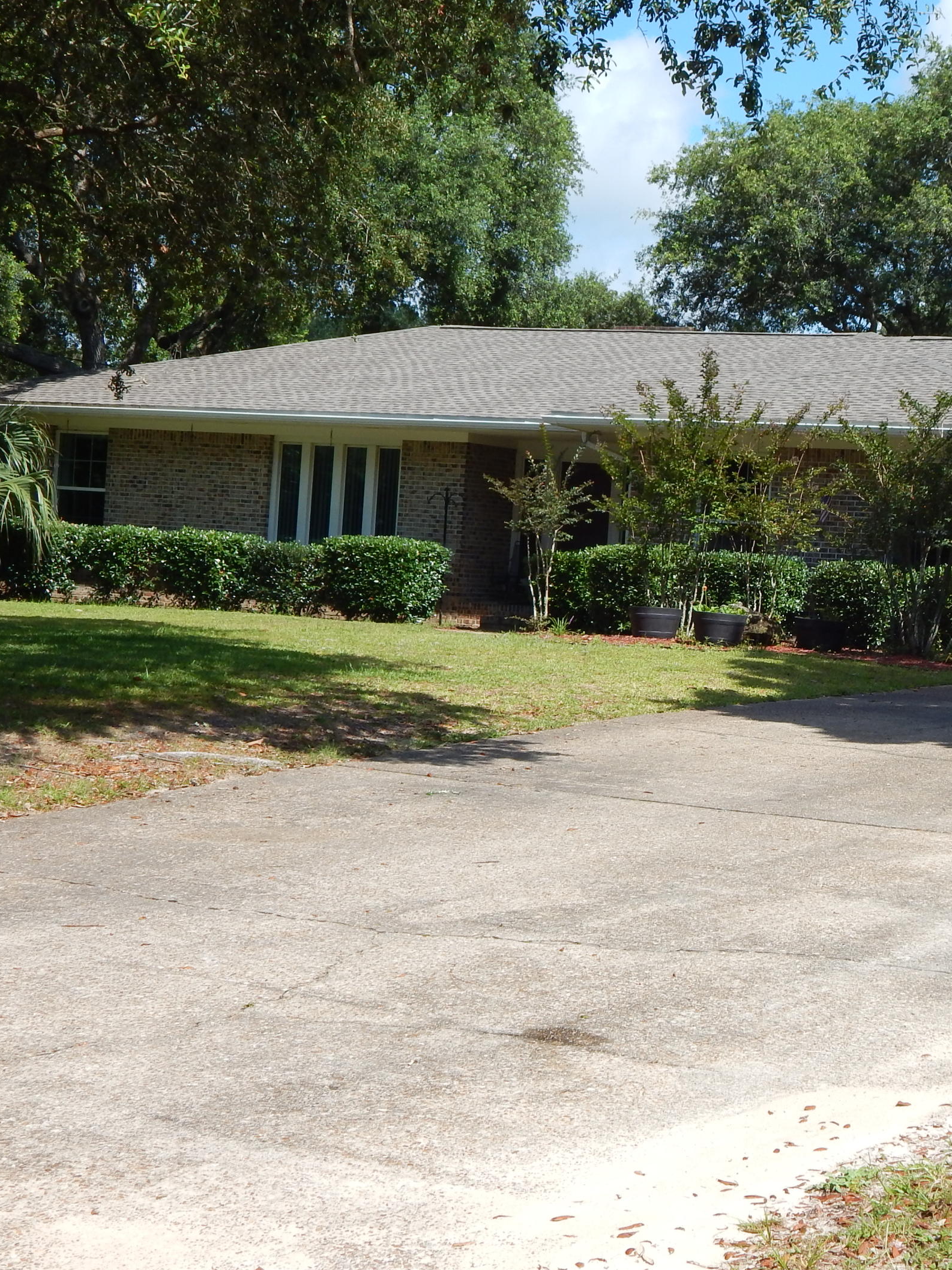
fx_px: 2237
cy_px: 608
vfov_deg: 31.7
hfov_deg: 23.5
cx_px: 828
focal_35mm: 61
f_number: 3.6
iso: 125
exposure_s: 1/1000
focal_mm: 7.7
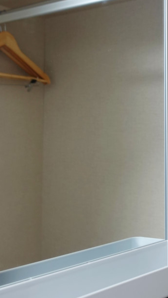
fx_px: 388
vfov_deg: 41.7
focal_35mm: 49
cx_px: 82
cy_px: 105
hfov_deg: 24.4
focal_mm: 9.4
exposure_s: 1/30
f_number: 2.2
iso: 125
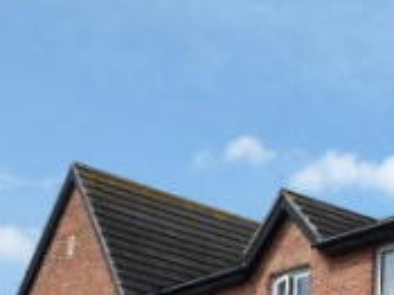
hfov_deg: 18.0
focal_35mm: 100
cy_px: 364
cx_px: 550
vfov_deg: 14.3
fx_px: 1137
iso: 100
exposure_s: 1/1000
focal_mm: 5.2
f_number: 3.3
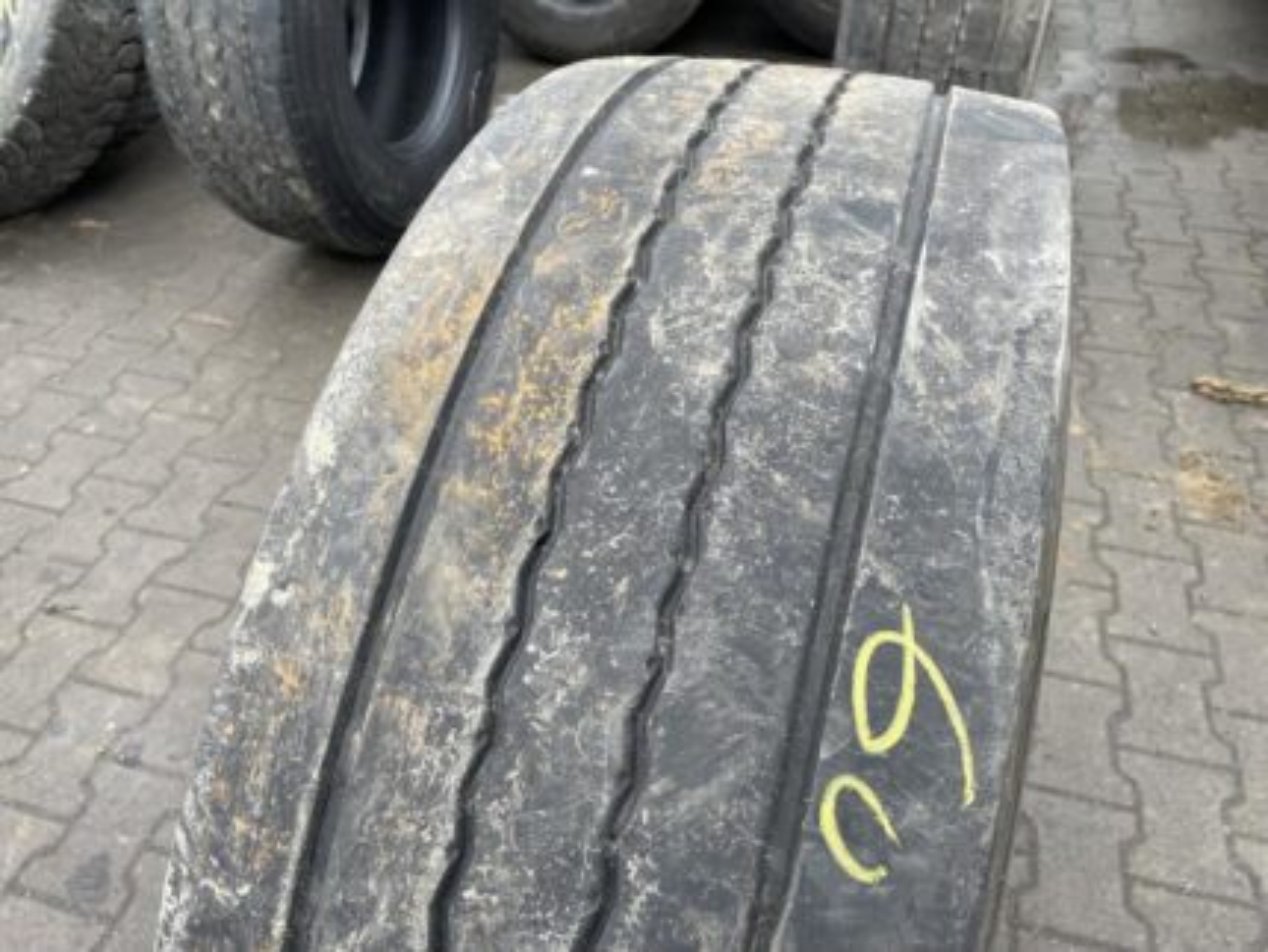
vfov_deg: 53.1
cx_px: 634
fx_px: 953
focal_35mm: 26
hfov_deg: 67.3
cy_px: 476
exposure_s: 1/121
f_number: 1.6
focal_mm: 4.2
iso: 100
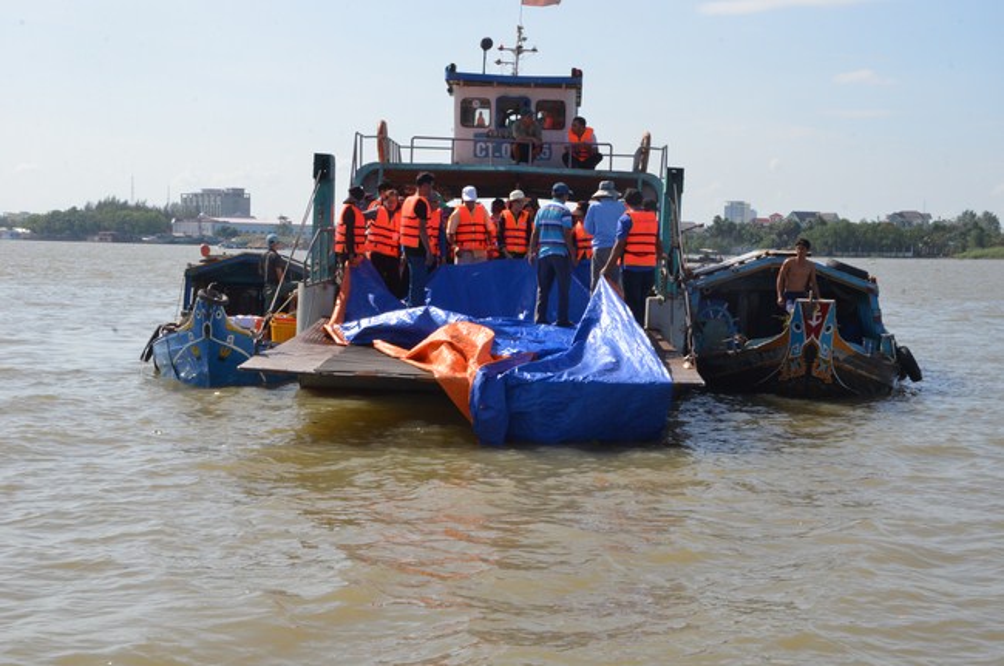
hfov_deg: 31.9
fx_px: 1754
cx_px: 502
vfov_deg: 21.5
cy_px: 333
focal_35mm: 63
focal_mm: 42
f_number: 25
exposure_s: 1/250
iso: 640
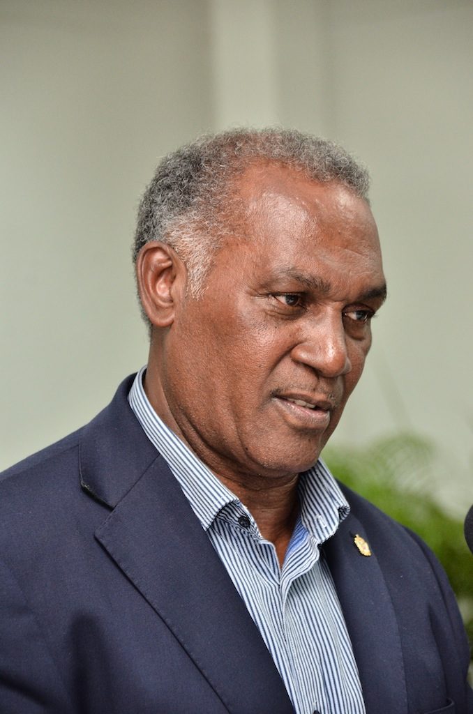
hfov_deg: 6.8
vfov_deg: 10.2
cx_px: 236
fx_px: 4010
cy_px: 357
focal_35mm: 202
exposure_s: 1/80
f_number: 6.3
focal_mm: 135
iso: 1000
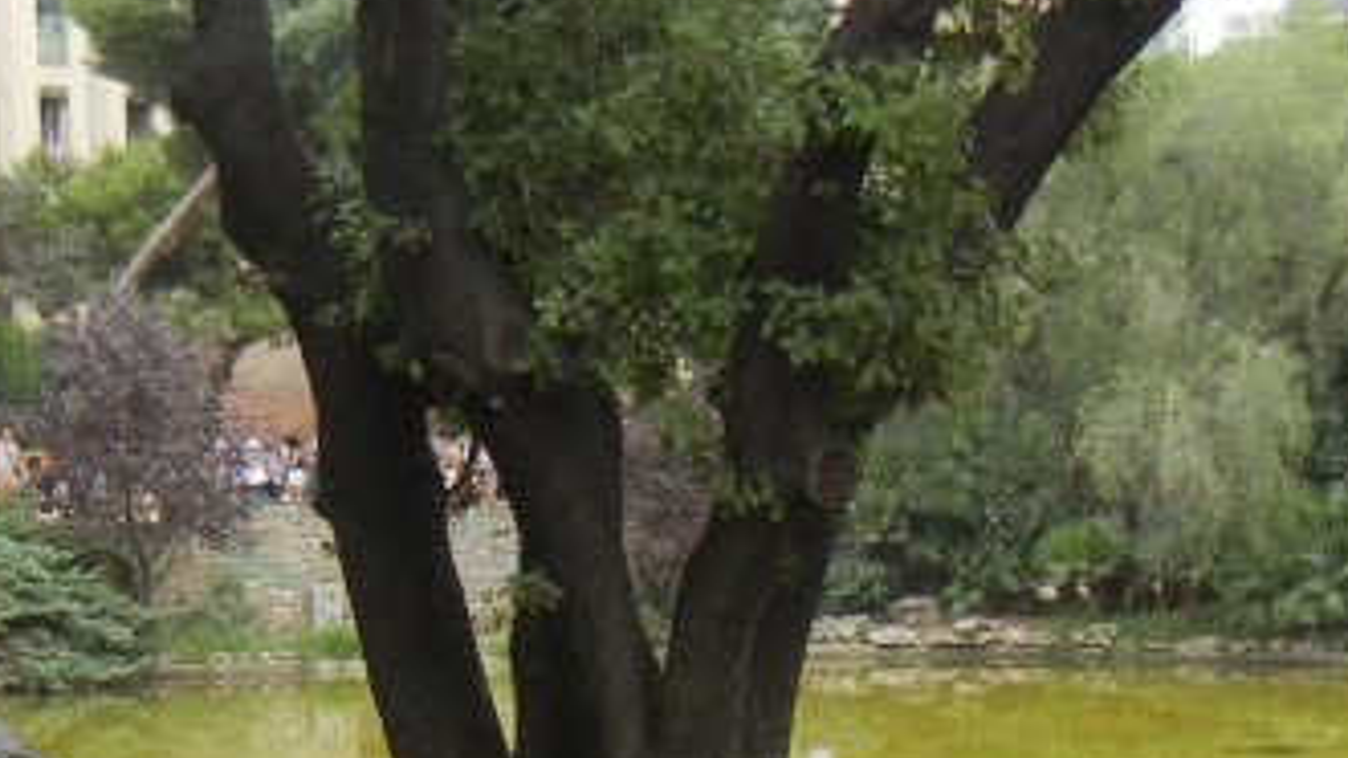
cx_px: 692
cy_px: 848
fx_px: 3609
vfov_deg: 11.8
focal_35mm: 101
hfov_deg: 21.2
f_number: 3.5
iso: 160
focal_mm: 5.4
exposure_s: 1/172
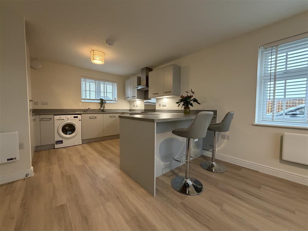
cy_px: 116
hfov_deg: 102.1
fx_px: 125
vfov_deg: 85.7
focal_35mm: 14
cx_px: 154
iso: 400
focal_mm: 2.22
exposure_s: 1/50
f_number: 2.2
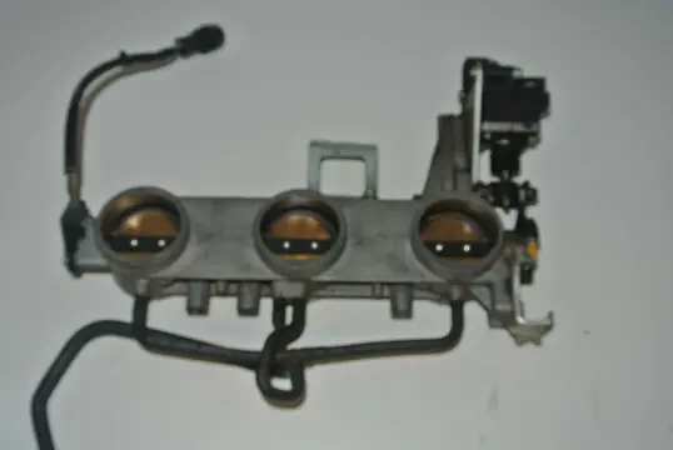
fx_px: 823
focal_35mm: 44
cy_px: 225
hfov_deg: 44.5
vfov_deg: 30.6
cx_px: 336
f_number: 4.2
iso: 200
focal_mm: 16.3
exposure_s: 1/60
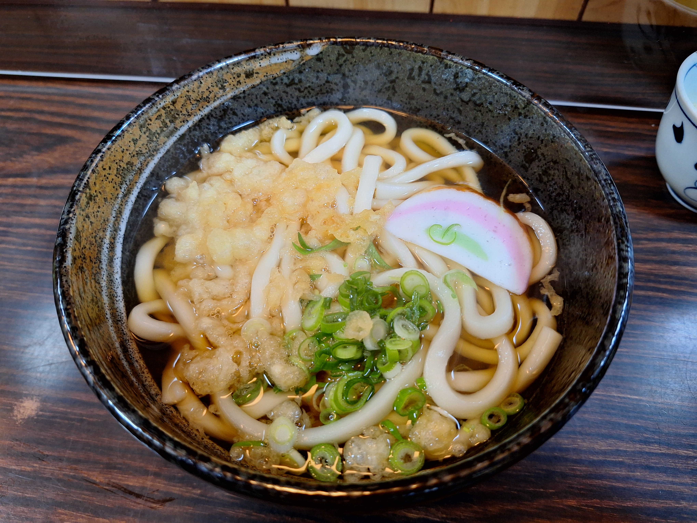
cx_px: 348
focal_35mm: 23
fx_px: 463
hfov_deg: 73.9
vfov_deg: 58.9
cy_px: 262
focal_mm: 5.54
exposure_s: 1/33
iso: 200
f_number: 1.8
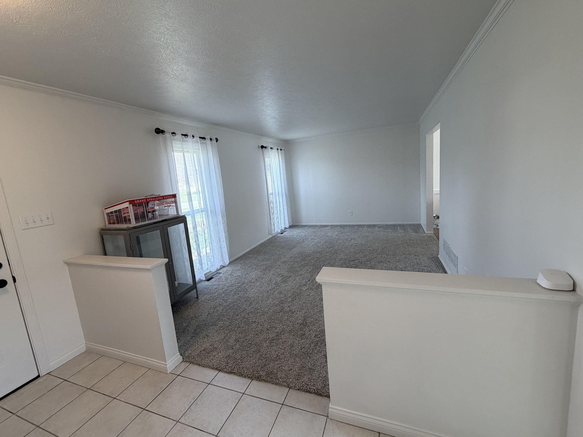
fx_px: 253
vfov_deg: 81.7
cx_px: 293
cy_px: 213
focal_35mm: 15
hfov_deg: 98.2
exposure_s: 1/120
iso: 200
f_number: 2.2
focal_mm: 2.22
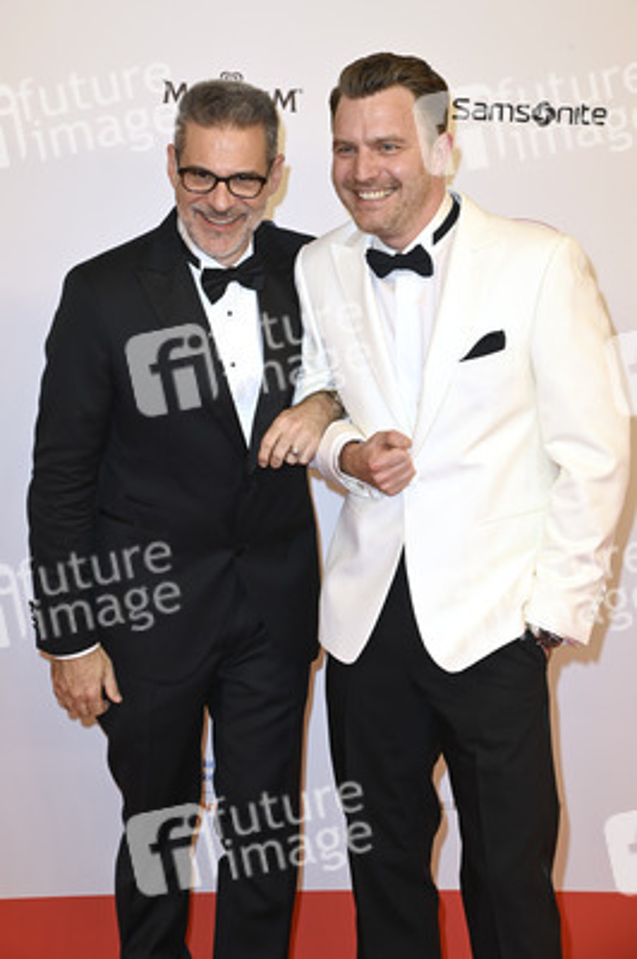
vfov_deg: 26.0
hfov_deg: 17.5
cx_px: 318
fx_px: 2074
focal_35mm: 78
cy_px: 480
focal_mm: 78
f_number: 7.1
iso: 640
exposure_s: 1/200
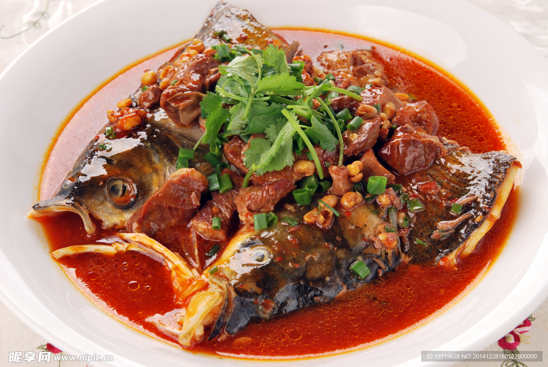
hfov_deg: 27.0
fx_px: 1143
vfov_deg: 18.2
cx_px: 274
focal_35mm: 75
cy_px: 184
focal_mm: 50
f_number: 8
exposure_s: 1/100
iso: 100
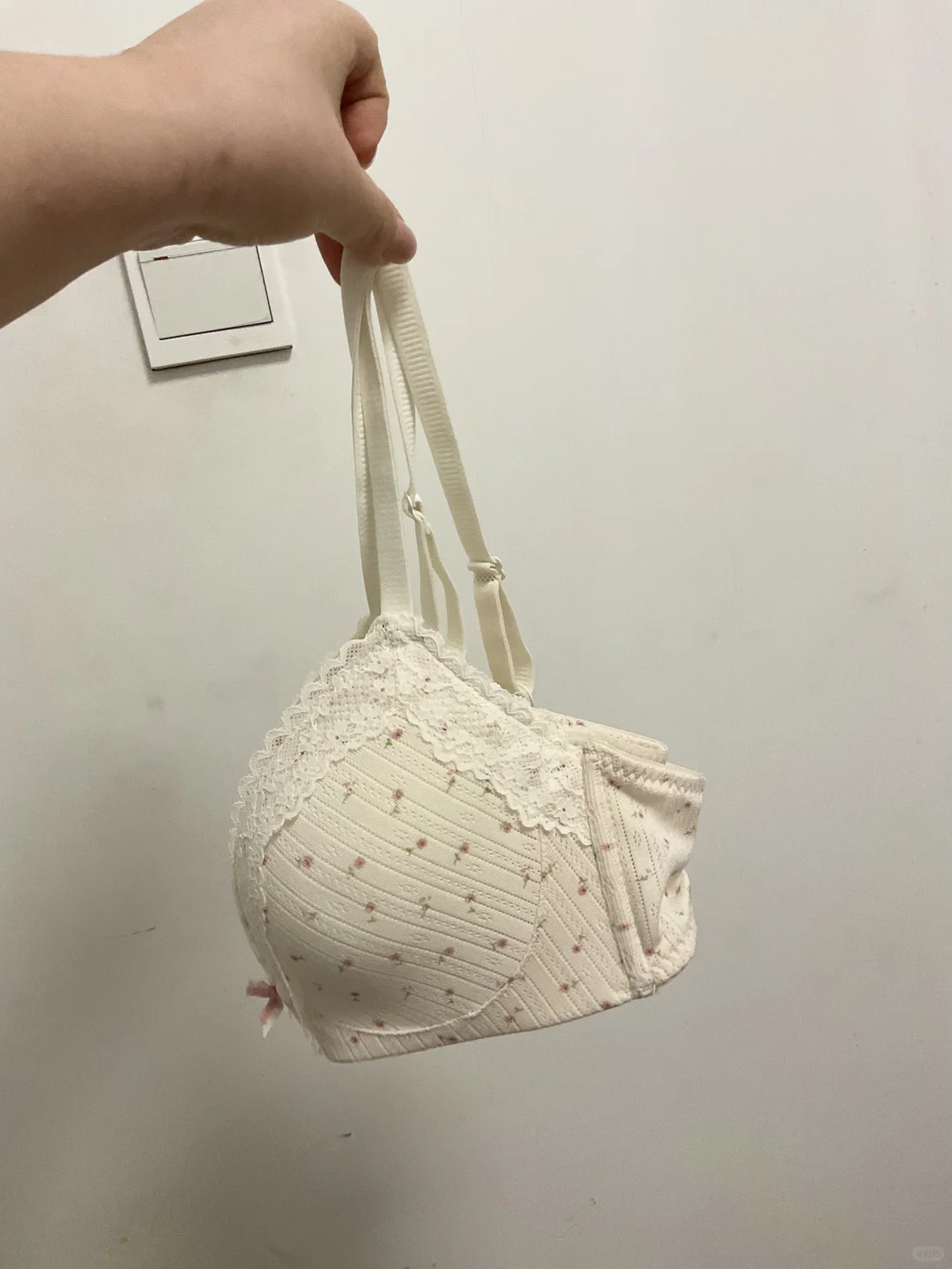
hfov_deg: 48.2
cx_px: 476
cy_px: 634
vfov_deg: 61.7
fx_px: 1063
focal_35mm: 29
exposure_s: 1/60
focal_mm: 3
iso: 160
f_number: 1.8
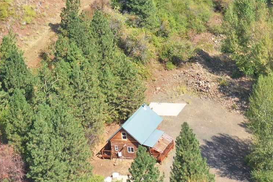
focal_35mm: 116
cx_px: 132
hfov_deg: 17.6
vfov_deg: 11.1
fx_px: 879
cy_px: -138
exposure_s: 1/320
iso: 100
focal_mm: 10.26
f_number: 5
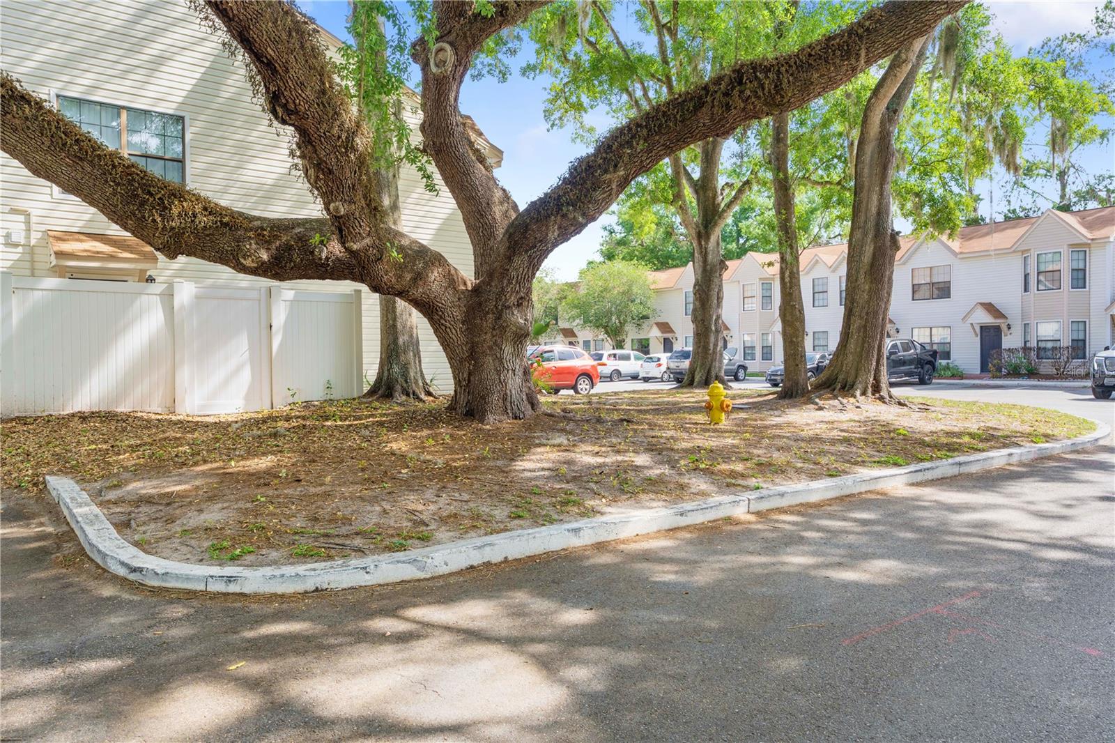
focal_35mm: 24
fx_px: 743
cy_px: 372
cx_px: 558
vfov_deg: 53.1
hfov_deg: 73.8
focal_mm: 24
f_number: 9
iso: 200
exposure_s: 1/80
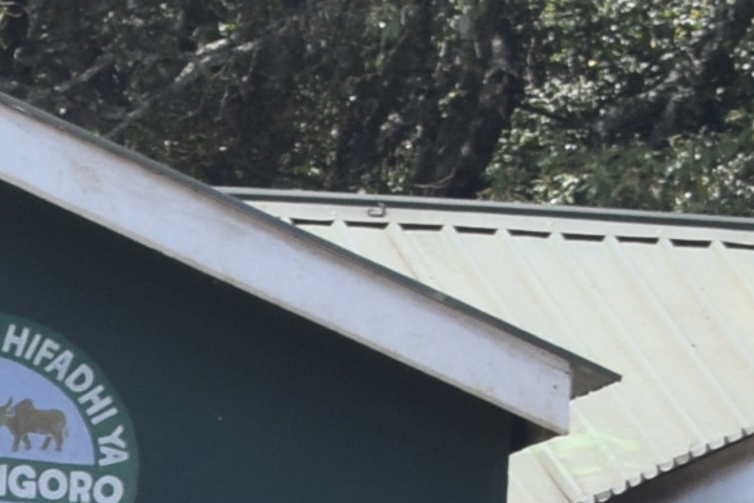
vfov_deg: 1.8
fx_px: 15834
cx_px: -1950
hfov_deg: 2.7
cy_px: 1158
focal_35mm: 756
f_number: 8
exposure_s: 1/250
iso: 360
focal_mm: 65
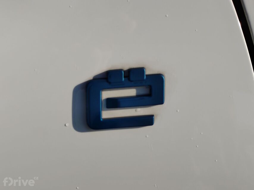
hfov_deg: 35.5
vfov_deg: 27.0
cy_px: 95
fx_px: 396
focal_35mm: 54
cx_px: 127
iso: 100
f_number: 1.9
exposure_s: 1/1595
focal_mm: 5.52
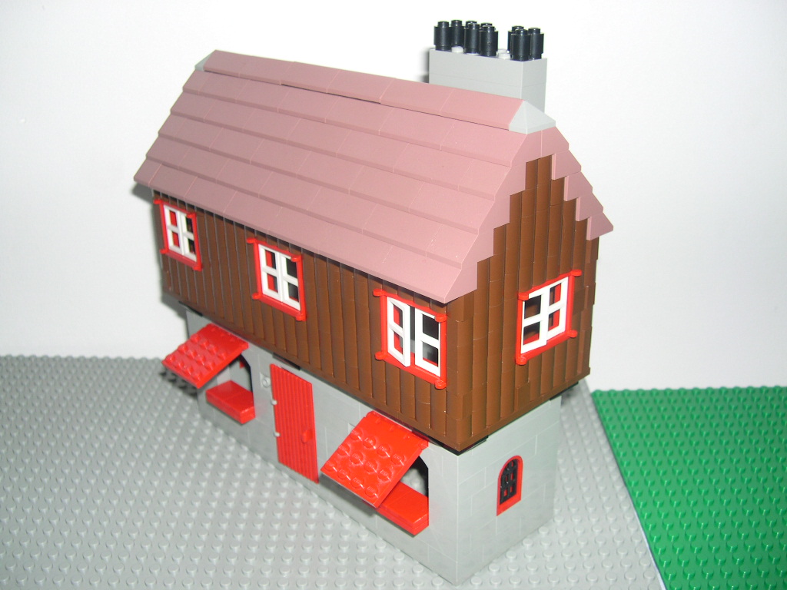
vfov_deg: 37.7
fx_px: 864
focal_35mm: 38
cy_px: 295
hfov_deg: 49.0
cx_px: 394
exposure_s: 1/60
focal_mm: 8
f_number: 2.8
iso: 100
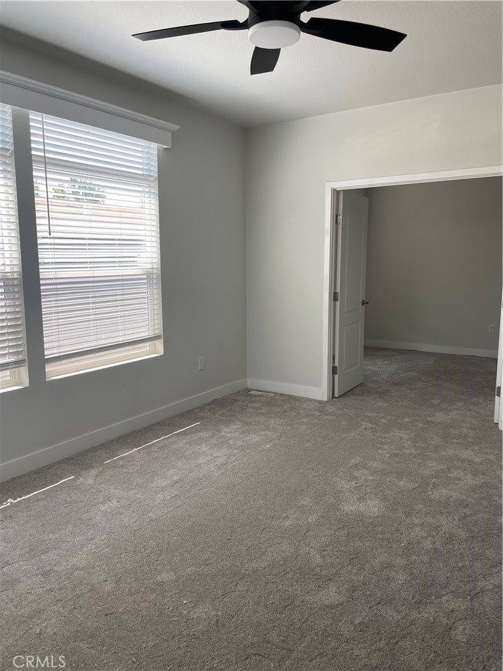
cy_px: 336
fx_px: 504
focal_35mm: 26
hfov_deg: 53.1
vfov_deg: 67.3
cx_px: 252
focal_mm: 4.2
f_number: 1.6
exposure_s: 1/150
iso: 32
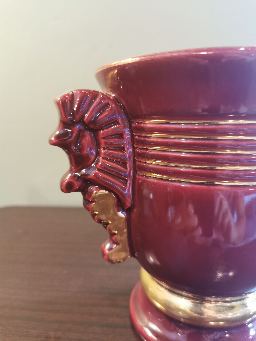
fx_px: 266
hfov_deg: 51.4
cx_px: 128
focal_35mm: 27
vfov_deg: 65.3
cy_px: 170
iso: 320
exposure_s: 1/50
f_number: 1.6
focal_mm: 5.56
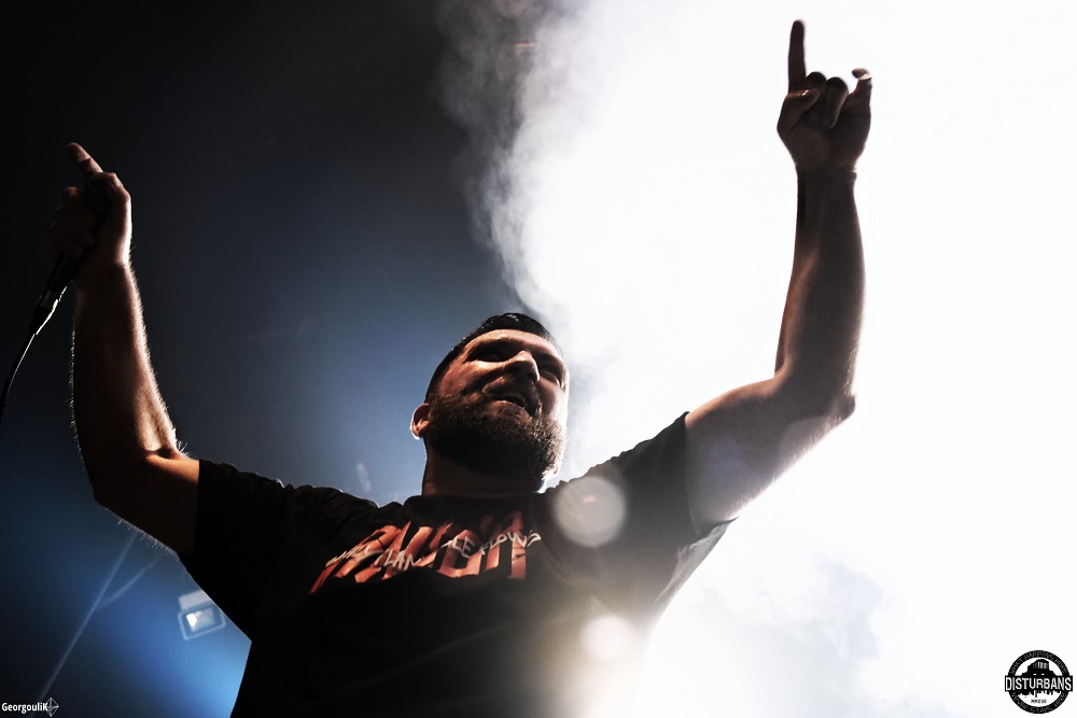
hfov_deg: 50.7
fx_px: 1137
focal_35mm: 38
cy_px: 359
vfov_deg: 35.1
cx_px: 538
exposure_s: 1/160
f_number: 6.3
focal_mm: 38
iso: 4000
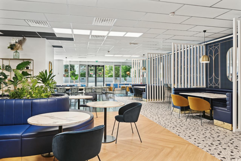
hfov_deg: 73.8
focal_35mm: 24
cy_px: 80
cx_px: 120
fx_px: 161
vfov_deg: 53.0
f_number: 11
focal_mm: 24
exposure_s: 1/3.33
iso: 200
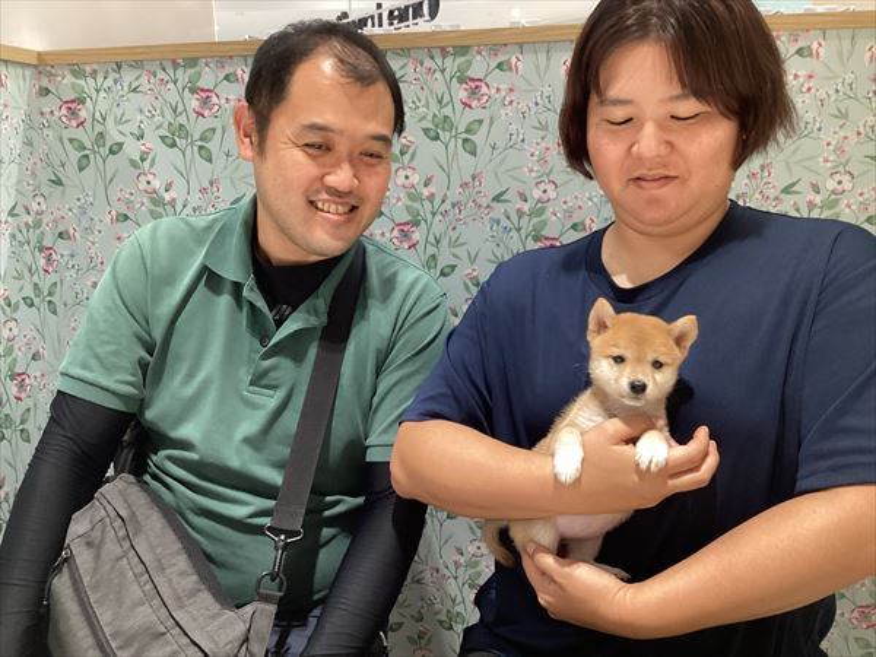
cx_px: 438
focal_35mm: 31
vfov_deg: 45.4
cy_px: 328
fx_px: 784
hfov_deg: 58.4
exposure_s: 1/60
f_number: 2.4
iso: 250
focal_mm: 3.3
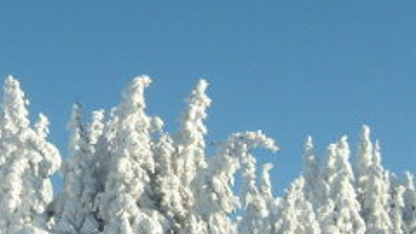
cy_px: 137
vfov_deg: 9.5
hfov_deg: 16.7
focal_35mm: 127
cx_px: 49
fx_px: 1401
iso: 80
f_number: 7.1
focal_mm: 5.8
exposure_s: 1/350
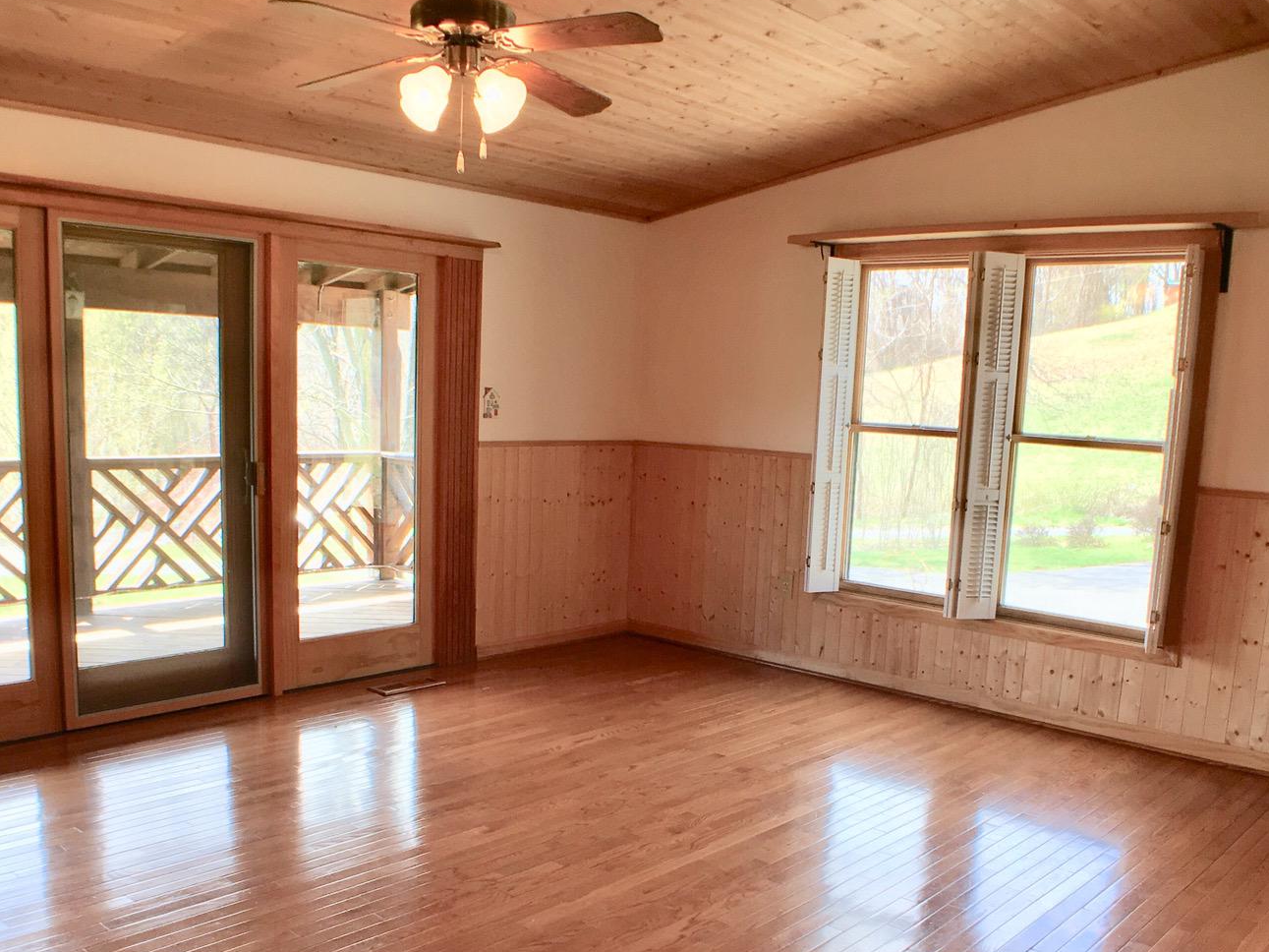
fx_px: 1686
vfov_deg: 31.4
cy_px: 599
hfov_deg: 41.2
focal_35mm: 46
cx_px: 628
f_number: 2.2
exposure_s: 1/60
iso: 32
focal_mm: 4.15
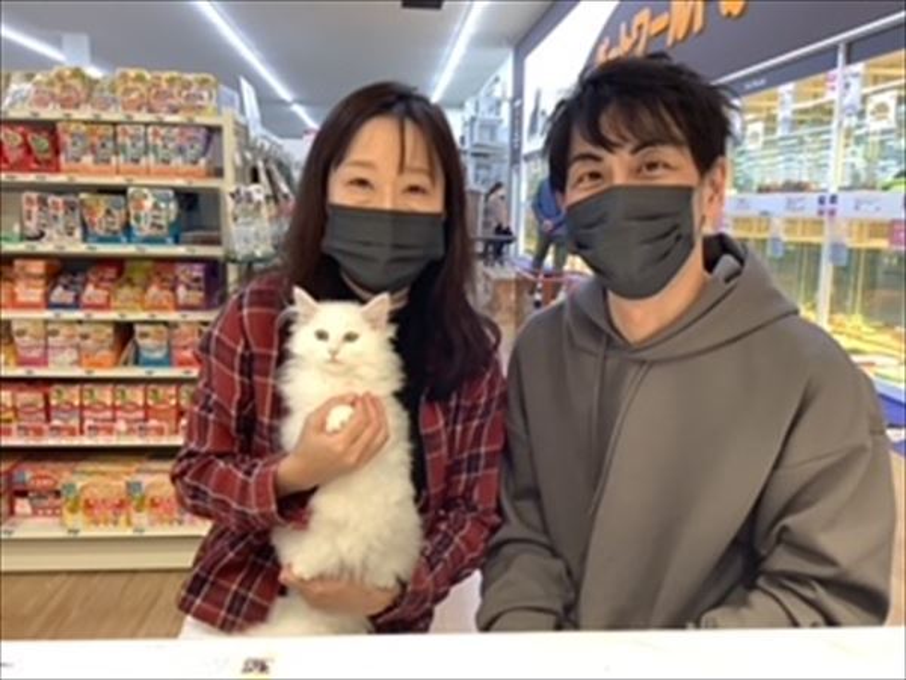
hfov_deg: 58.4
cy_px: 340
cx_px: 453
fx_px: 811
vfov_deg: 45.4
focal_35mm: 31
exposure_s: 1/60
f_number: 2.4
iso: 200
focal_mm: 3.3
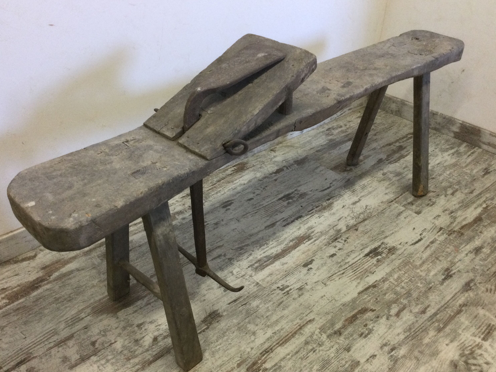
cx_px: 248
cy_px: 198
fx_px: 487
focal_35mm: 34
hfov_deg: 54.0
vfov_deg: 41.8
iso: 50
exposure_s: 1/33
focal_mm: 3.3
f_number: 2.4
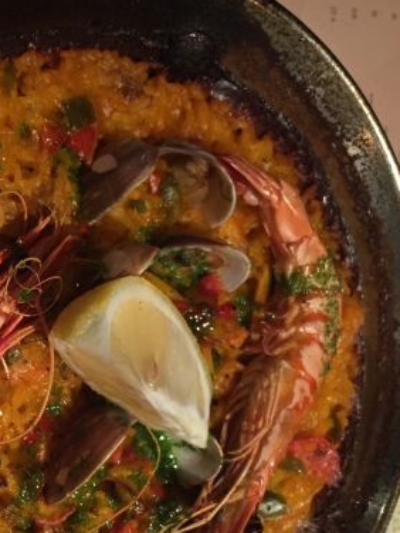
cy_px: 322
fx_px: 832
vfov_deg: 35.4
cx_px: 35
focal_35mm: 54
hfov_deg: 26.1
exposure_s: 1/33
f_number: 2.2
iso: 200
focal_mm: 4.15
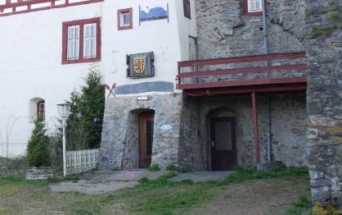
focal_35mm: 77
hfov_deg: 26.1
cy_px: -18
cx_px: 49
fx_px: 718
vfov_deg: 16.5
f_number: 4.3
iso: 160
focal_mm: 19
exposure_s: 1/80
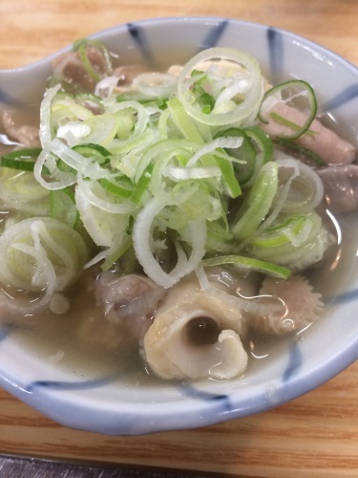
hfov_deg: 48.2
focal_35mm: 29
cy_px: 239
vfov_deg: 61.7
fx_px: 400
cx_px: 179
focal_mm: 4.15
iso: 80
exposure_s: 1/30
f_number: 2.2
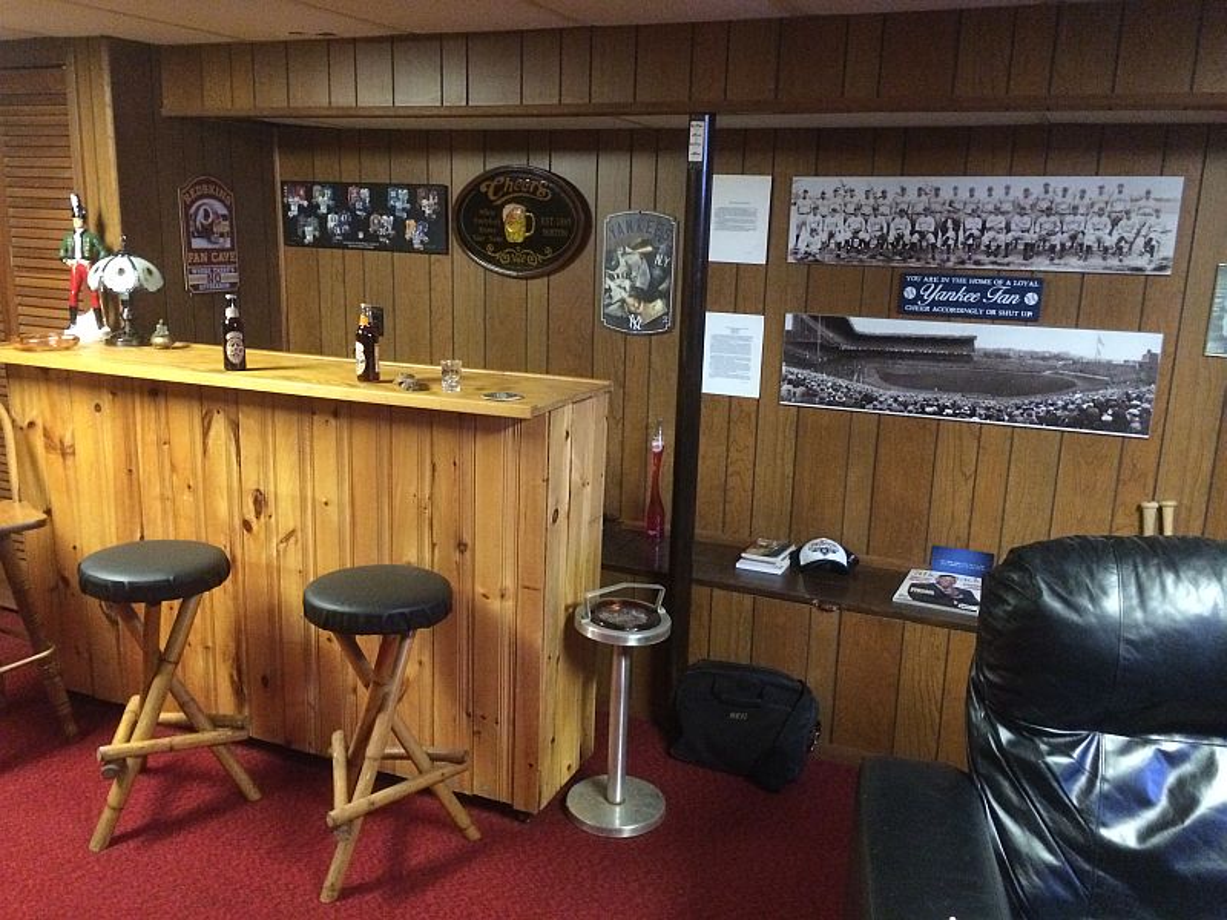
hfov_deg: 60.0
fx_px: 1063
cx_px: 614
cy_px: 460
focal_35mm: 30
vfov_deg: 46.8
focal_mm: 4.12
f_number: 2.2
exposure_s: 1/15
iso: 400
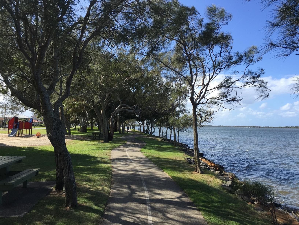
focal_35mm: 29
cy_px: 112
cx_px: 150
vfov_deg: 48.2
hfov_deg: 61.7
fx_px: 250
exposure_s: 1/1236
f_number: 2.2
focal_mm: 4.15
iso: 32
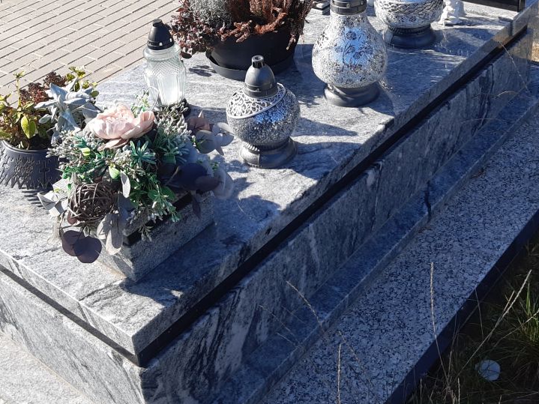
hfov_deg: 38.2
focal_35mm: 50
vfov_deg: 28.2
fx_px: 778
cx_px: 265
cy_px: 51
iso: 40
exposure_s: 1/1094
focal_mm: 3.92
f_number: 1.7
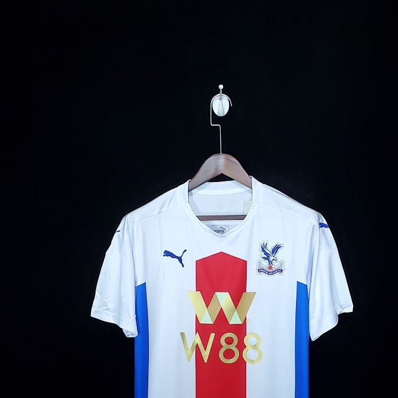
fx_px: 481
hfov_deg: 44.8
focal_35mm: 37
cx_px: 224
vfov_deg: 43.9
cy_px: 283
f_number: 2.4
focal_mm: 4.3
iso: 250
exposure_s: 1/20
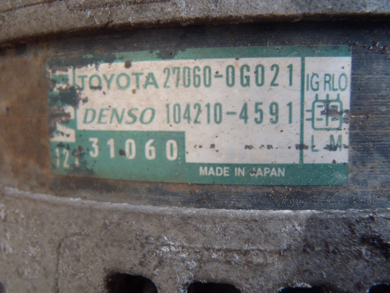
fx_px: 417
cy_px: 146
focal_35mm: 37
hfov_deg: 50.1
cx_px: 195
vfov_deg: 38.7
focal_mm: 6.64
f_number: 4.7
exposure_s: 1/40
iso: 200
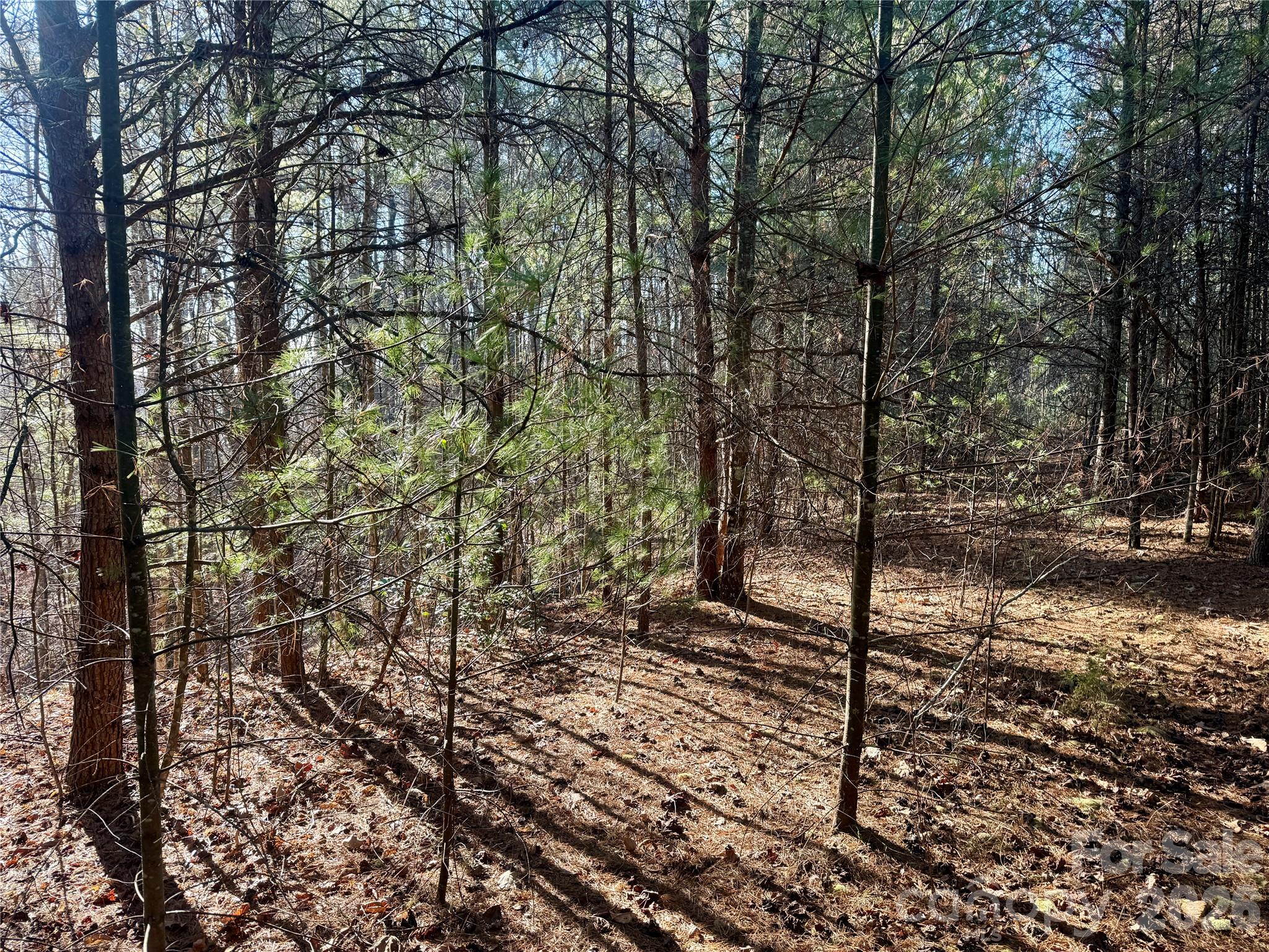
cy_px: 476
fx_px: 880
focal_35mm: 24
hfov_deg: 71.6
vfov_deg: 56.8
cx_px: 634
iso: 64
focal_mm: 6.76
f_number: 1.78
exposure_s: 1/196
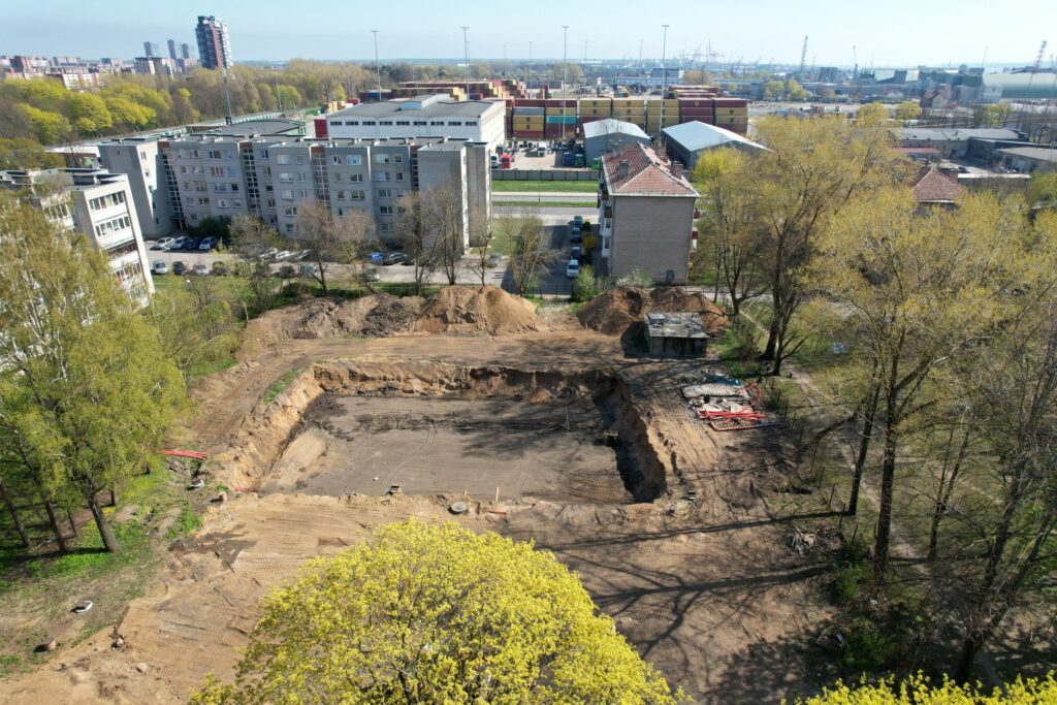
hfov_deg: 78.6
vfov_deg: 57.2
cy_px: 352
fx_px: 646
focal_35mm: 22
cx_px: 528
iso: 110
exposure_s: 1/1250
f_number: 2.8
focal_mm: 8.38
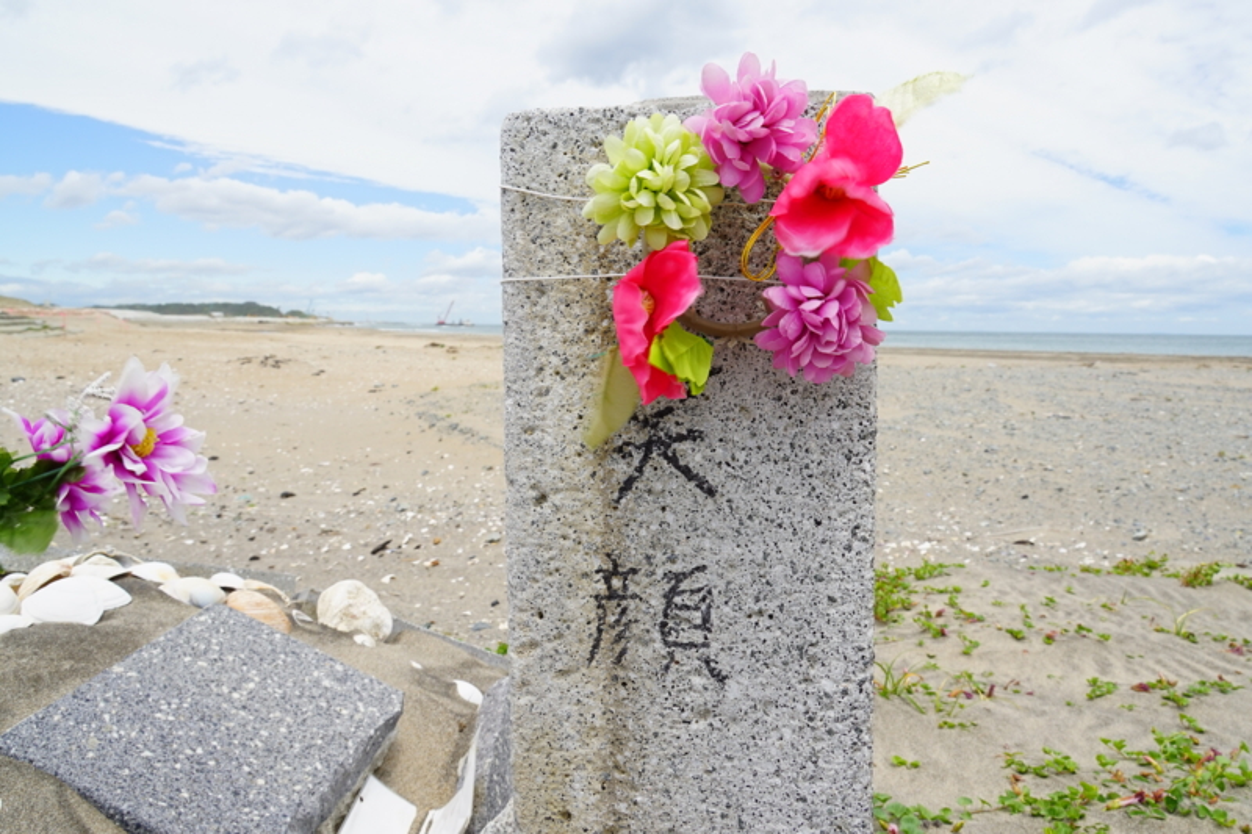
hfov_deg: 67.4
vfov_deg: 47.9
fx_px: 939
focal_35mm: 27
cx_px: 626
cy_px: 417
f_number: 11
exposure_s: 1/125
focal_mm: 18
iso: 100
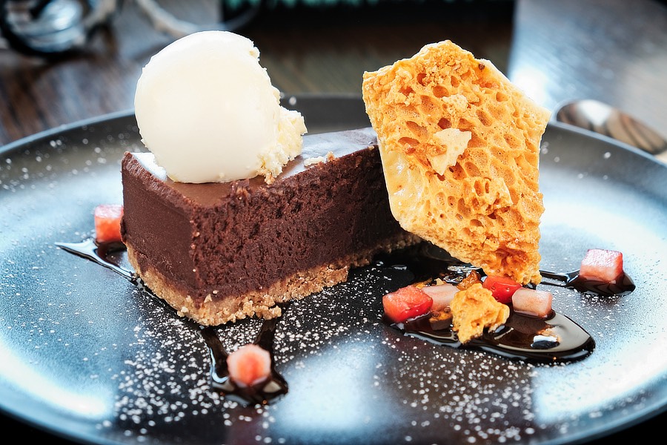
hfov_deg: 24.5
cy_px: 222
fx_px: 1538
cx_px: 334
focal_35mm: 83
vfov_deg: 16.5
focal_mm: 55
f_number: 5.6
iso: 200
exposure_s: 1/8
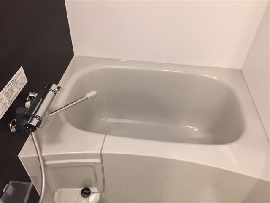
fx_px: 226
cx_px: 135
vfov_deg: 48.2
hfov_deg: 61.7
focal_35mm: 29
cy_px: 102
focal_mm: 4.15
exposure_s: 1/30
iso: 160
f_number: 2.2
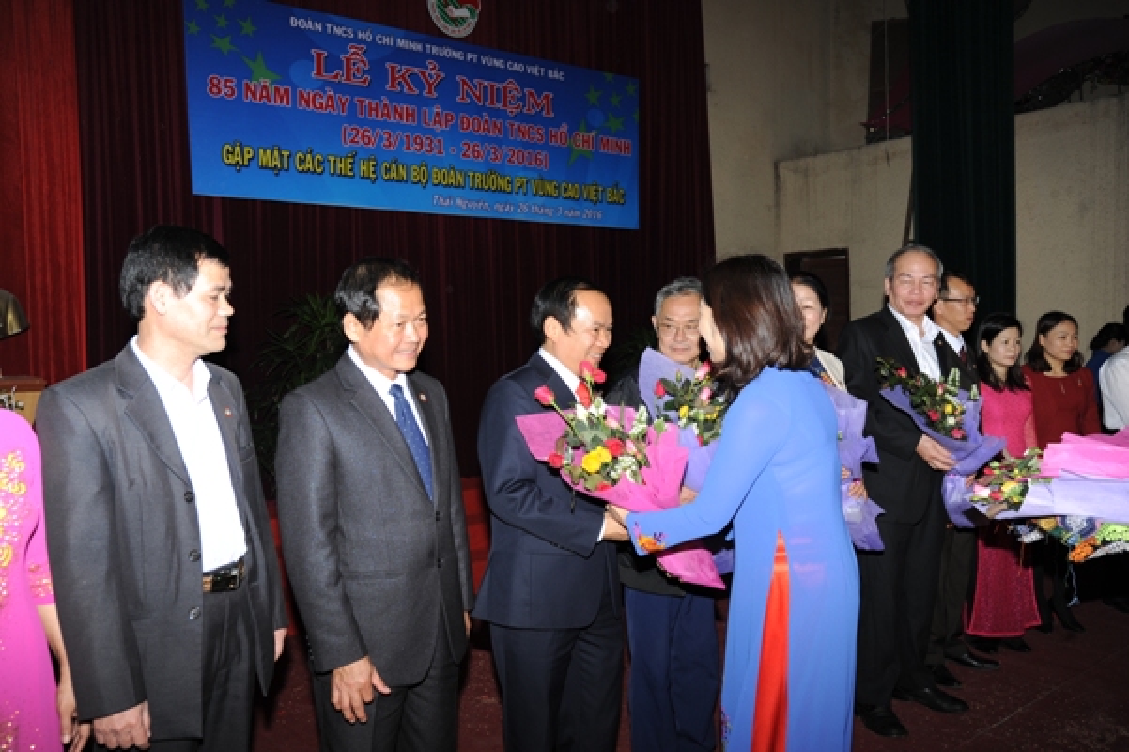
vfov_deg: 43.6
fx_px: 940
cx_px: 564
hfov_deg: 62.0
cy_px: 376
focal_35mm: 30
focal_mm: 30
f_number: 6.3
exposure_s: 1/60
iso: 250
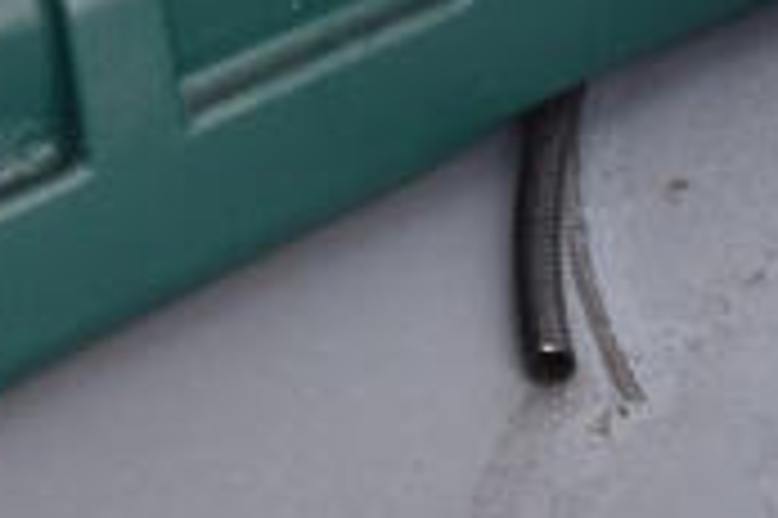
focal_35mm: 143
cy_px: -1448
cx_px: 441
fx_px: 3087
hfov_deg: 14.4
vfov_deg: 7.4
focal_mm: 18
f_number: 5.6
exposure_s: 1/125
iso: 200
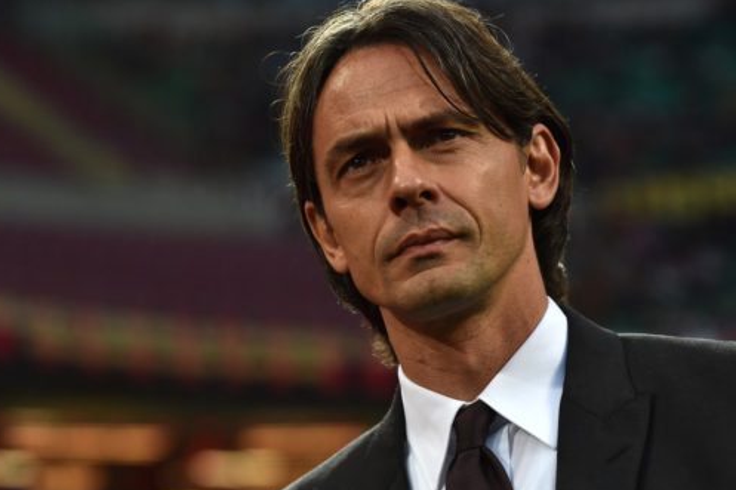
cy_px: 246
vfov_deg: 8.4
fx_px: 3331
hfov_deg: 12.6
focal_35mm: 163
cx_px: 378
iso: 1600
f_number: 4
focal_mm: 135
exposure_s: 1/1000
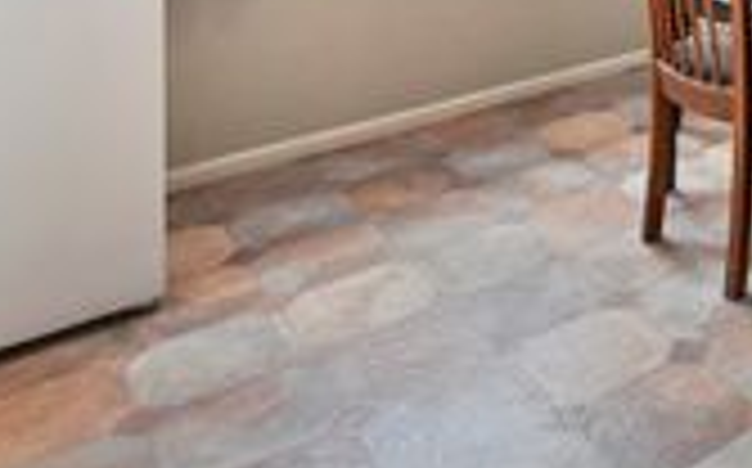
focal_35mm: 43
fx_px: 880
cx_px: 887
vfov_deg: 25.4
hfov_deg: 36.5
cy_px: -151
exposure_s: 1/6
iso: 500
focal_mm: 10
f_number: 10
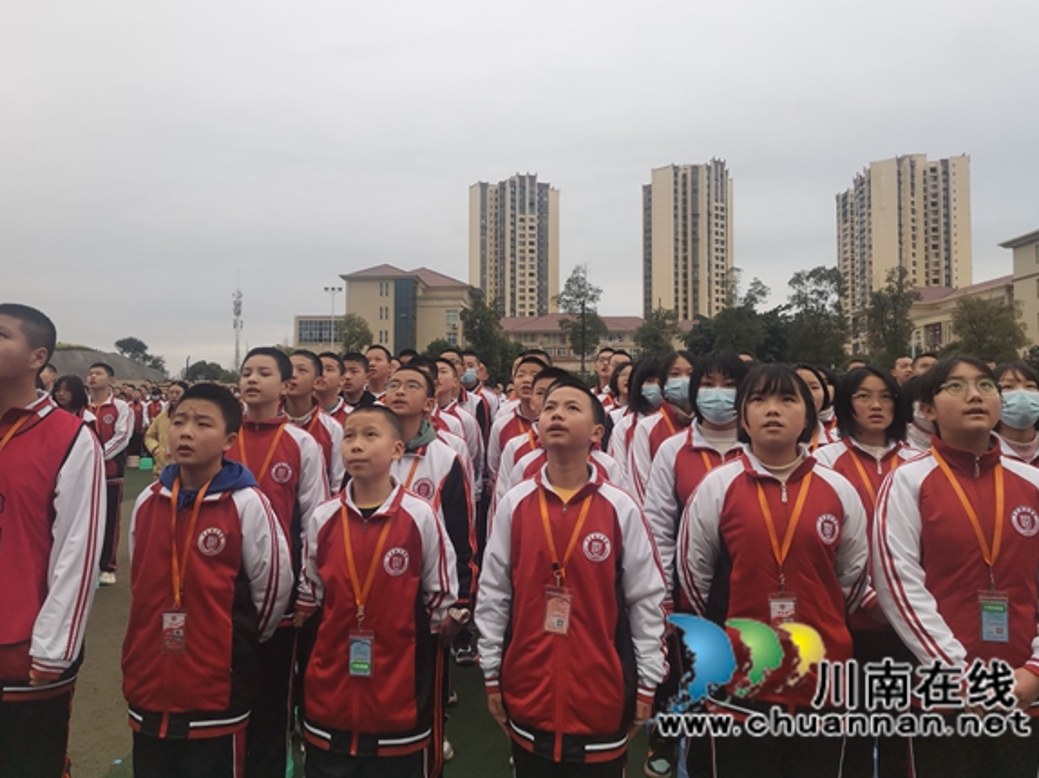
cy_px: 351
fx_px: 870
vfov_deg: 48.1
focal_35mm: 29
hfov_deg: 61.6
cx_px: 476
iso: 80
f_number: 1.8
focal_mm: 4.75
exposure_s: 1/100
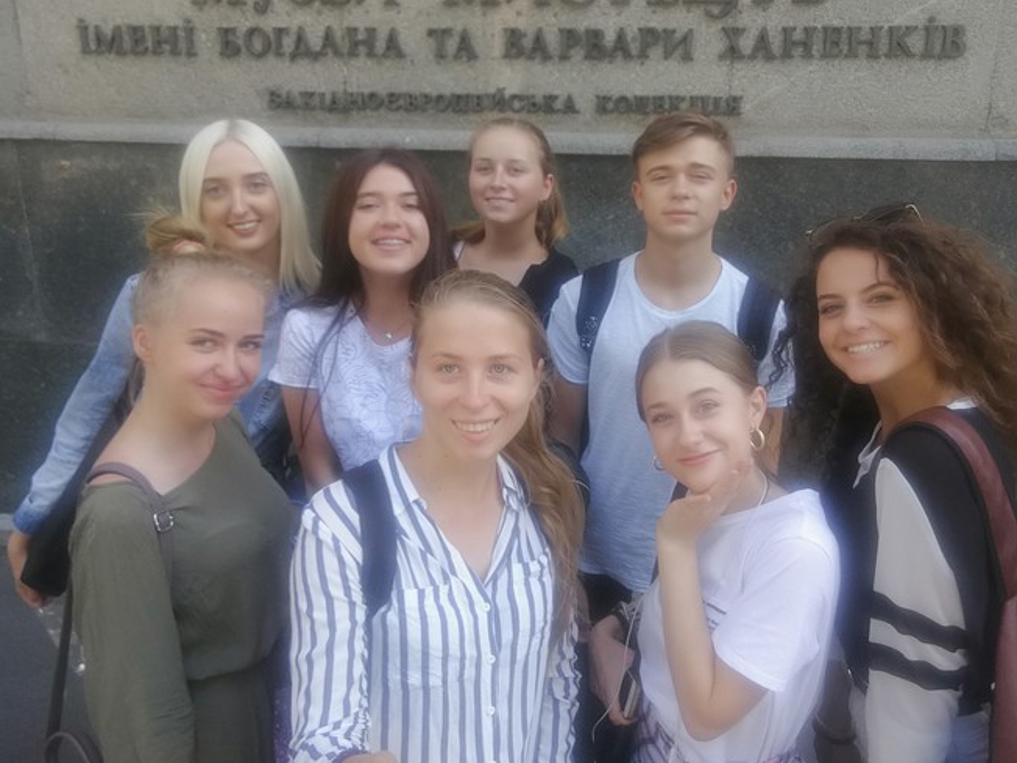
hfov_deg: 65.3
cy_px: 339
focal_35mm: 27
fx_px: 793
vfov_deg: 51.2
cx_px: 533
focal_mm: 3.36
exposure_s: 1/173
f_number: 1.9
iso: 50
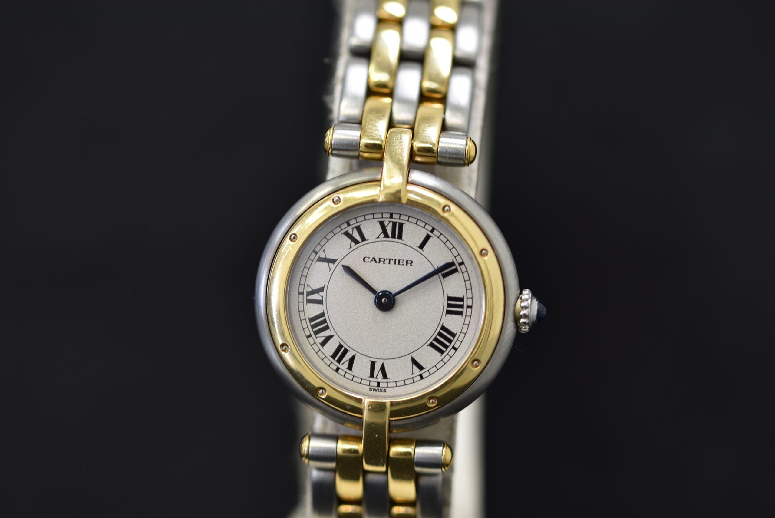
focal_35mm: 135
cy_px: 259
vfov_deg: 10.2
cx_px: 388
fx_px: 2908
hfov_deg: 15.2
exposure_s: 1/30
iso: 100
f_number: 3.8
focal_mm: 90
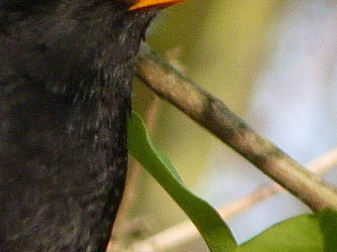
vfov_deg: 1.3
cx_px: 62
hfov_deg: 1.7
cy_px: 100
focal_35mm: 1150
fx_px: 11188
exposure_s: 1/100
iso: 100
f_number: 5.2
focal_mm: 108
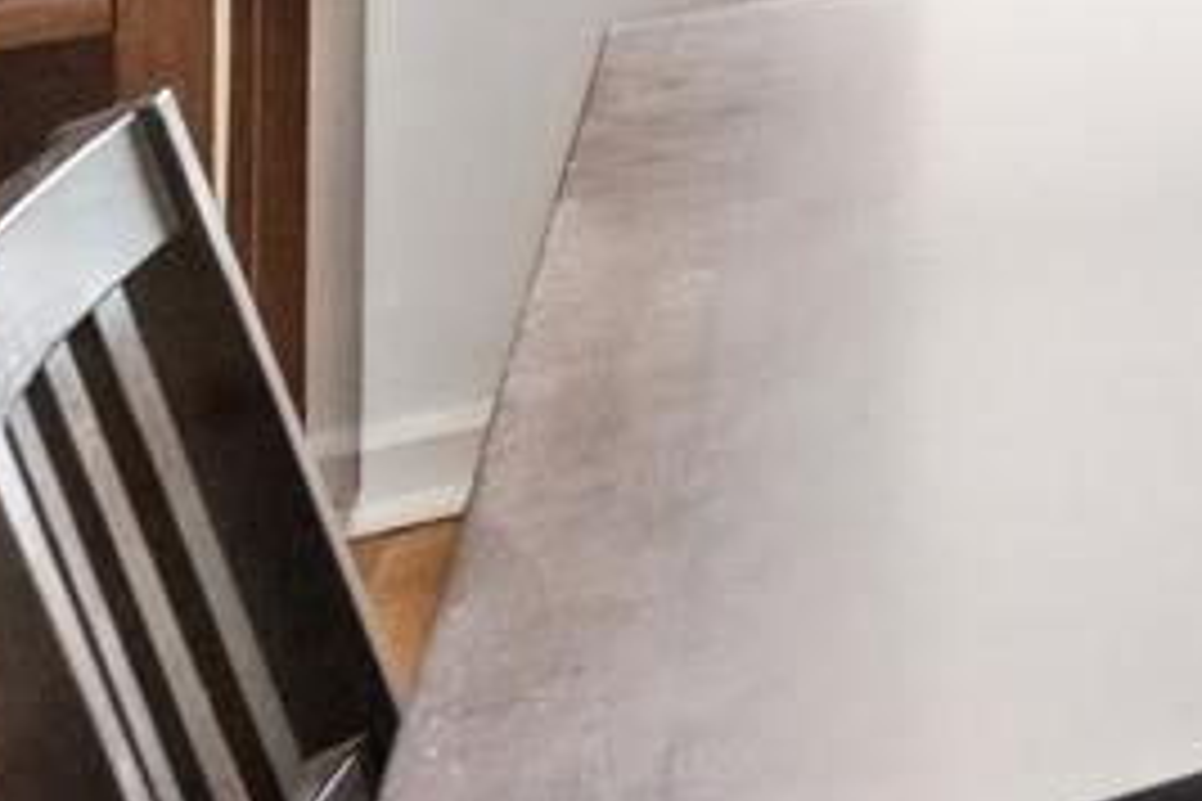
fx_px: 2804
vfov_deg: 13.1
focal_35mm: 84
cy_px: -1004
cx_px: 3030
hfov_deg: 14.1
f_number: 8
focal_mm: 14
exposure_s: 1/200
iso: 400
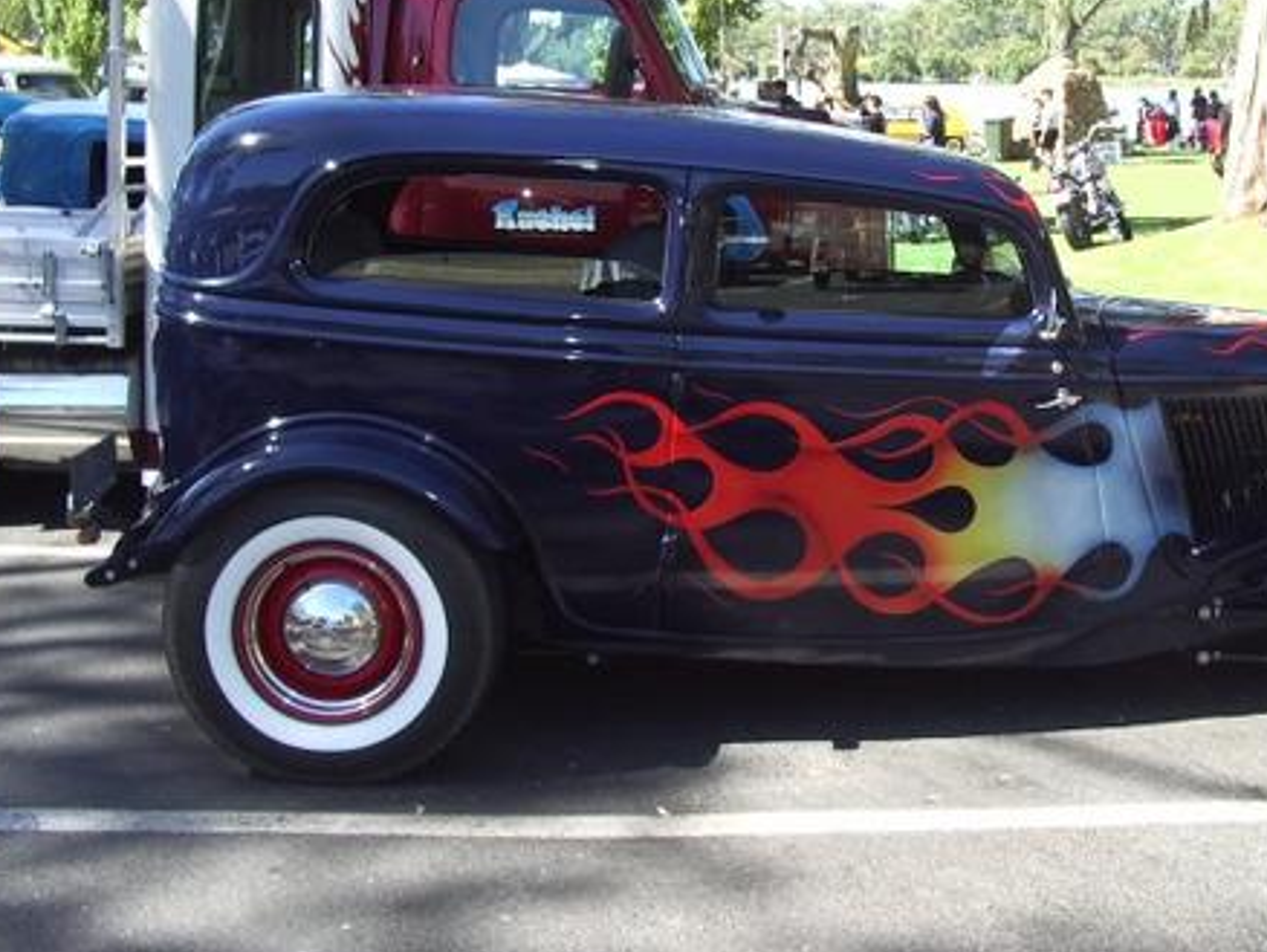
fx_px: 1904
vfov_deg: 28.0
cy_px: 353
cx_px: 830
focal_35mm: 52
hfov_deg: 36.5
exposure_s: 1/125
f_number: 4.3
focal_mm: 5.8
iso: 50
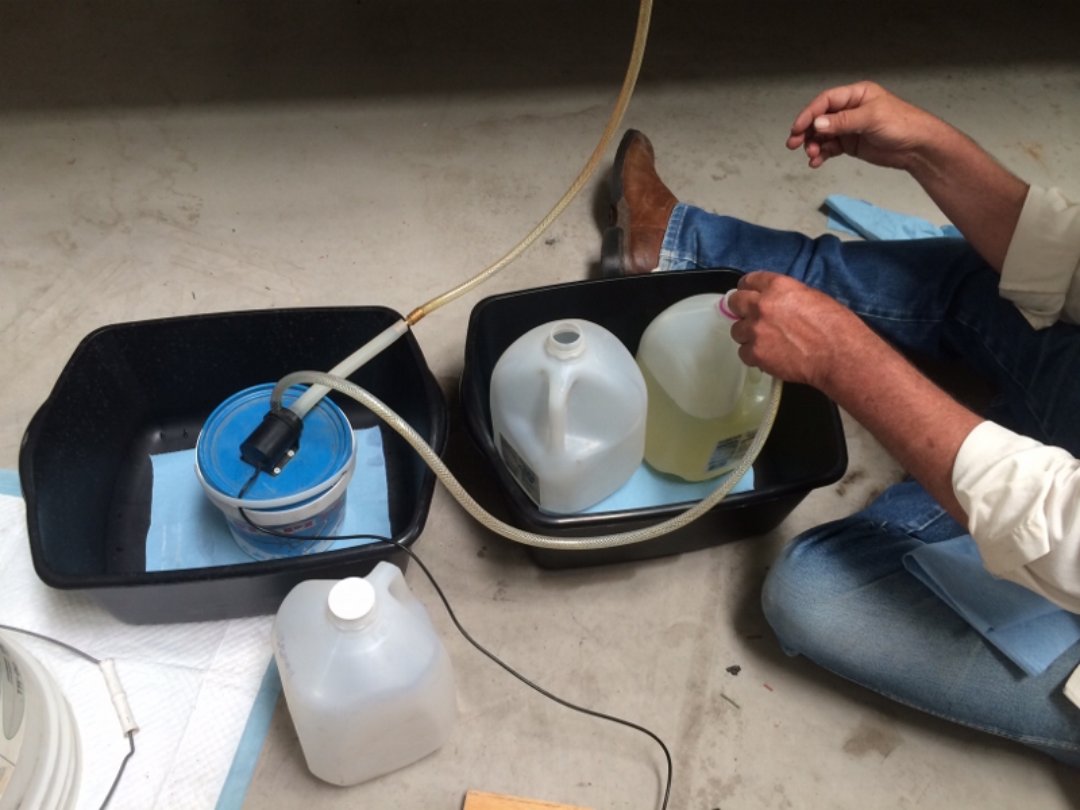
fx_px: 936
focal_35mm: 30
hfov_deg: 60.0
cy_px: 405
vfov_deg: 46.8
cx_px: 540
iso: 40
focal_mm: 4.12
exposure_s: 1/30
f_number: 2.2
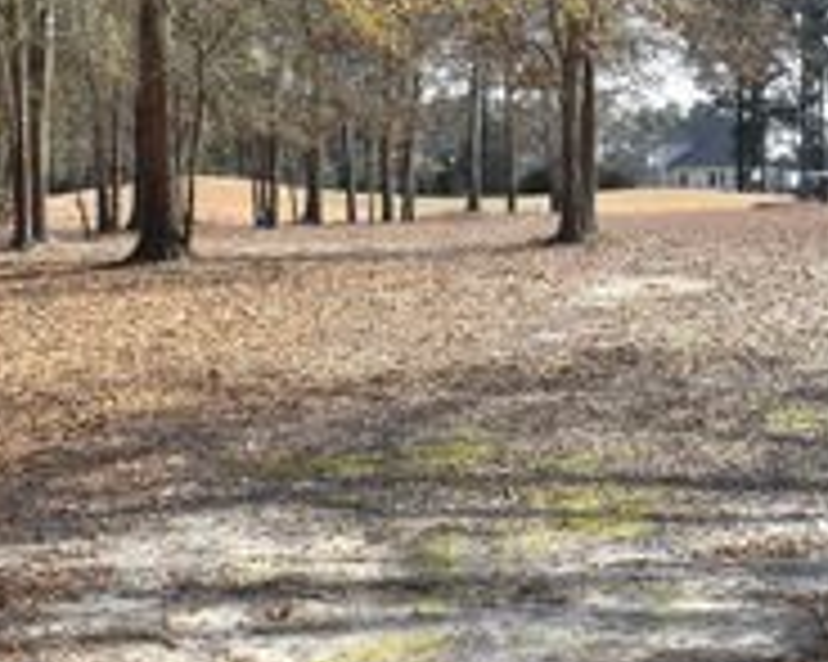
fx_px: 1966
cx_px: 644
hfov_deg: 23.5
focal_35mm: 80
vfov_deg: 18.9
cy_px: 115
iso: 200
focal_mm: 21
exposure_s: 1/400
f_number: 10
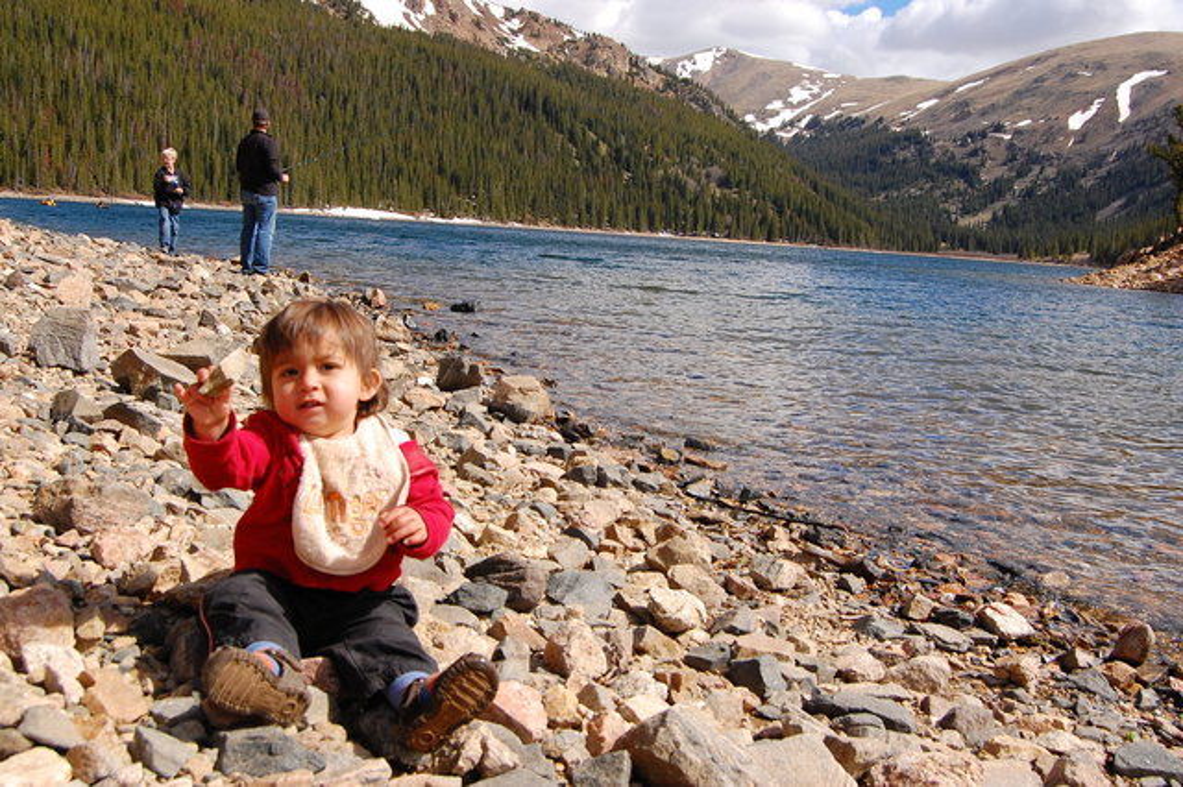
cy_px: 394
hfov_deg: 53.2
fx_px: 1182
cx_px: 592
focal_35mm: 36
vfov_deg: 36.8
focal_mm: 24
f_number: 11
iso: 400
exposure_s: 1/500
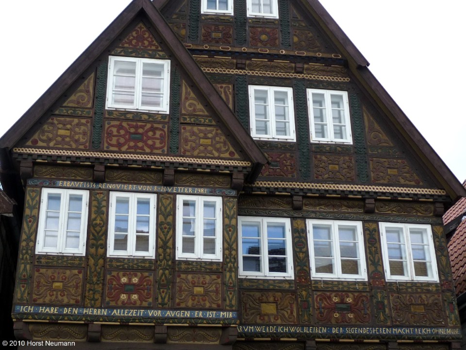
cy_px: 175
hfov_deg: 35.5
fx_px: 727
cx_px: 233
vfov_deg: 27.0
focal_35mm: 54
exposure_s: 1/400
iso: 100
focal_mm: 6.7
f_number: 3.9
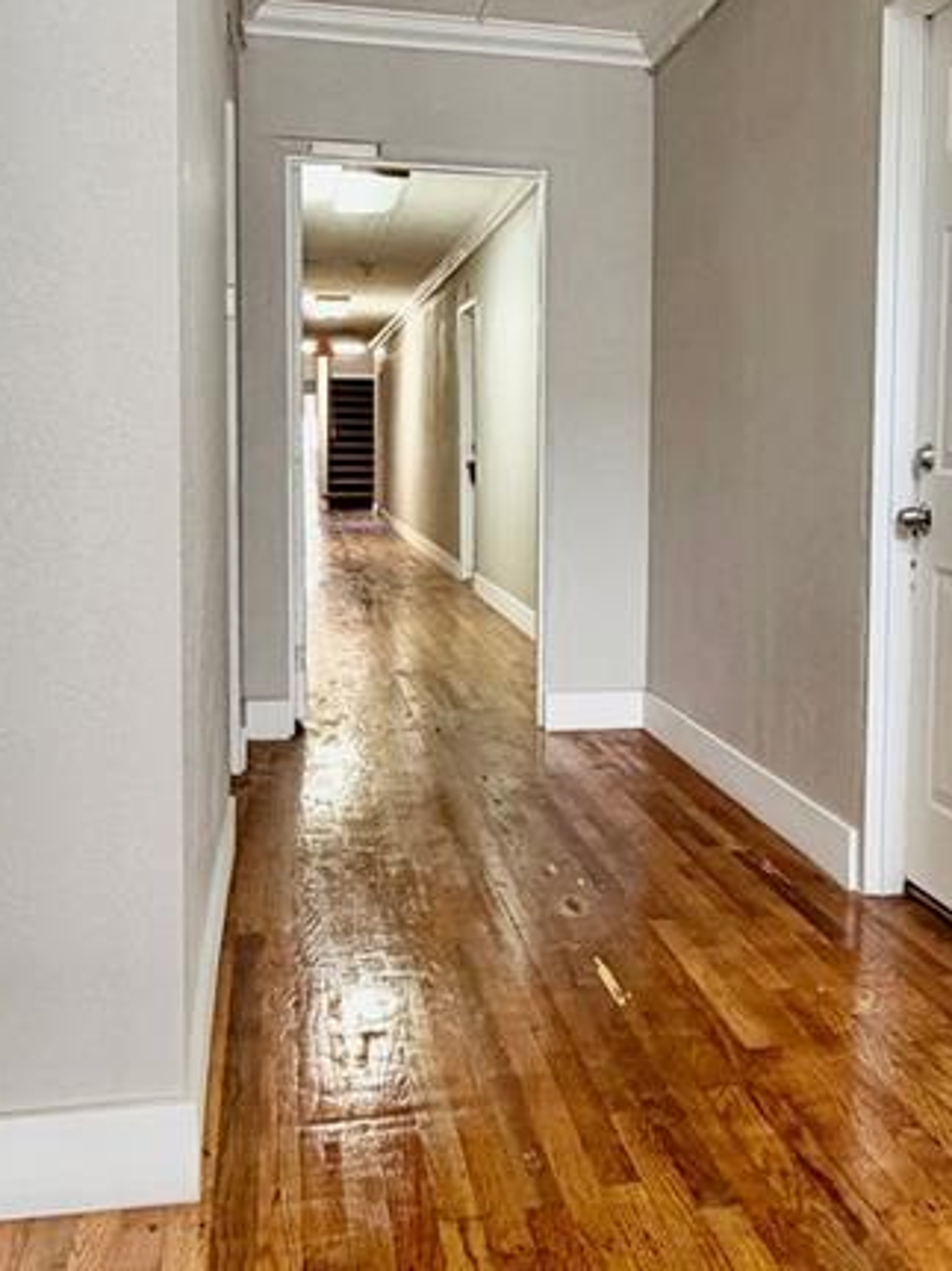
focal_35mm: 39
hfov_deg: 36.4
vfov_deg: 47.8
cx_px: 631
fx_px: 1431
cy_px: 563
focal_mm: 2.22
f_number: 2.2
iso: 160
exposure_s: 1/60
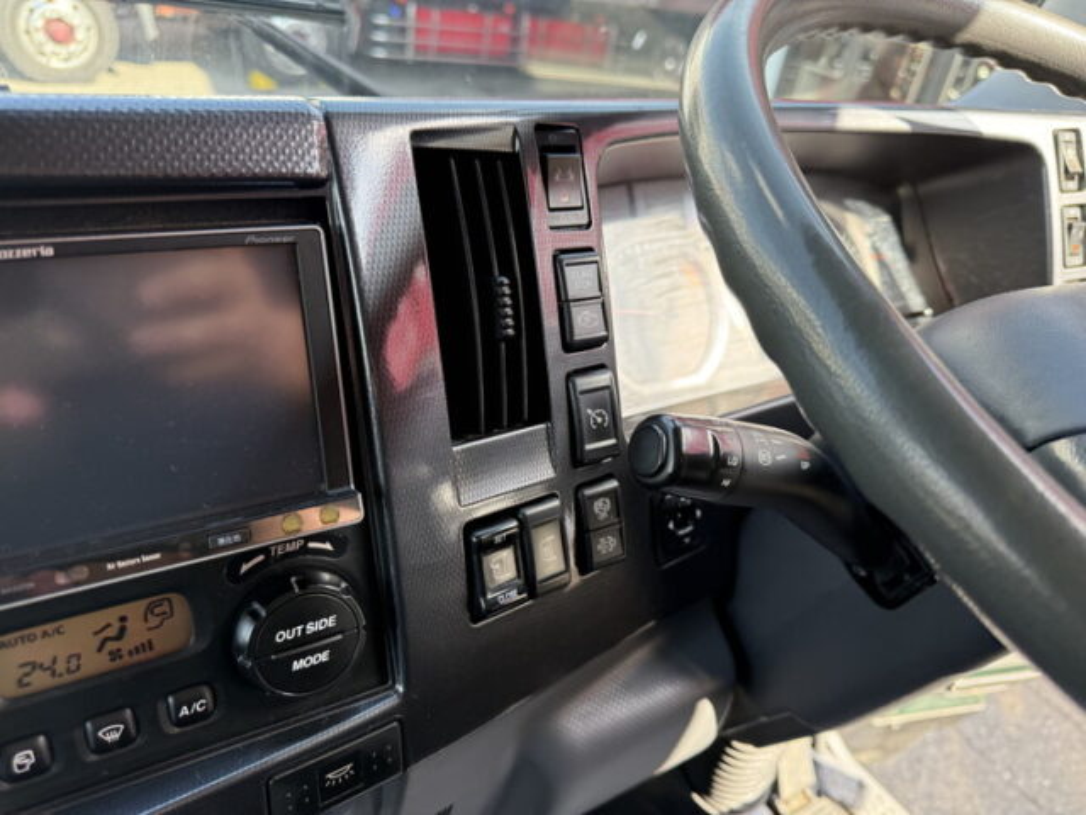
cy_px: 408
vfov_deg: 56.8
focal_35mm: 24
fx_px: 753
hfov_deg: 71.6
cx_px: 543
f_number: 1.78
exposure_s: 1/244
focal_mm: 6.76
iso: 100
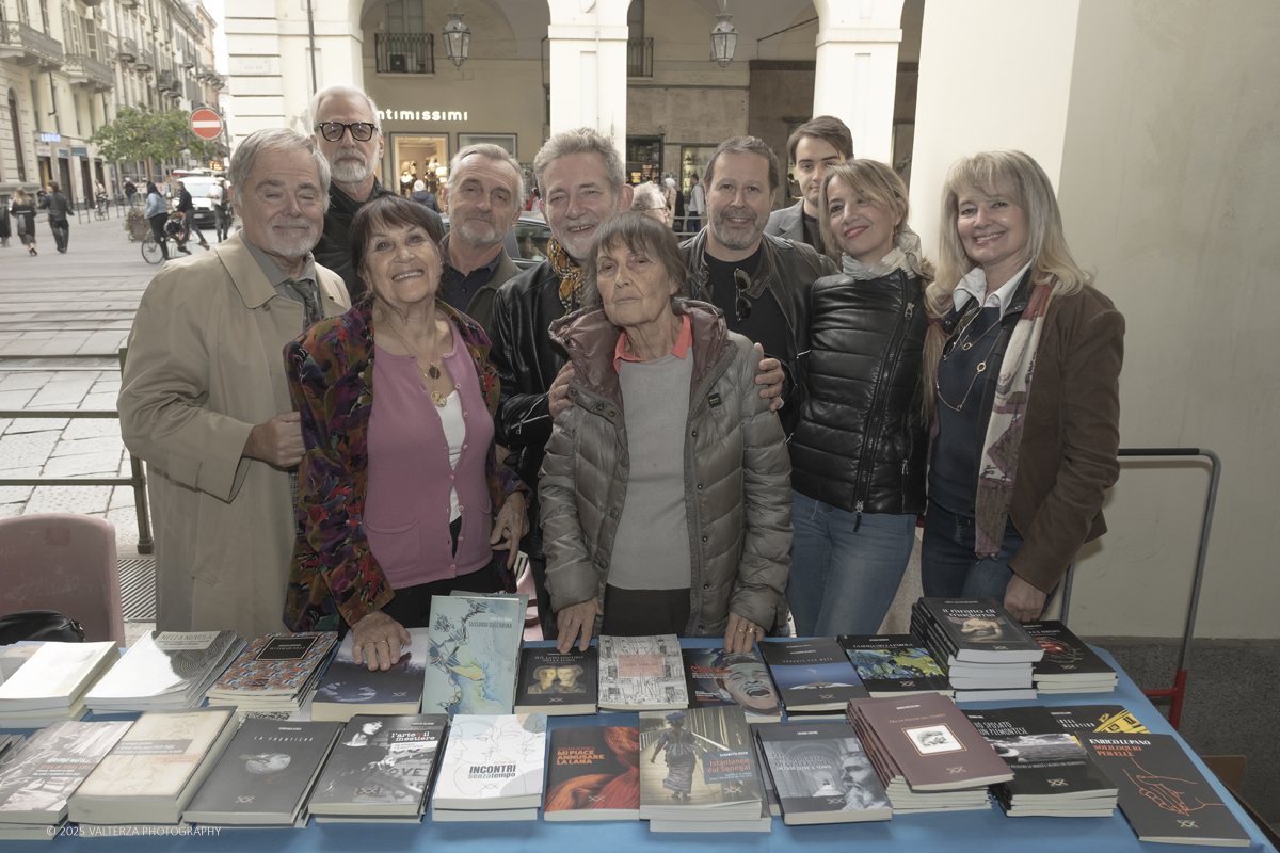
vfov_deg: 53.1
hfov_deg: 73.7
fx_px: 853
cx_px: 640
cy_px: 426
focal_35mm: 24
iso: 800
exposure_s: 1/125
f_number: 4
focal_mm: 16
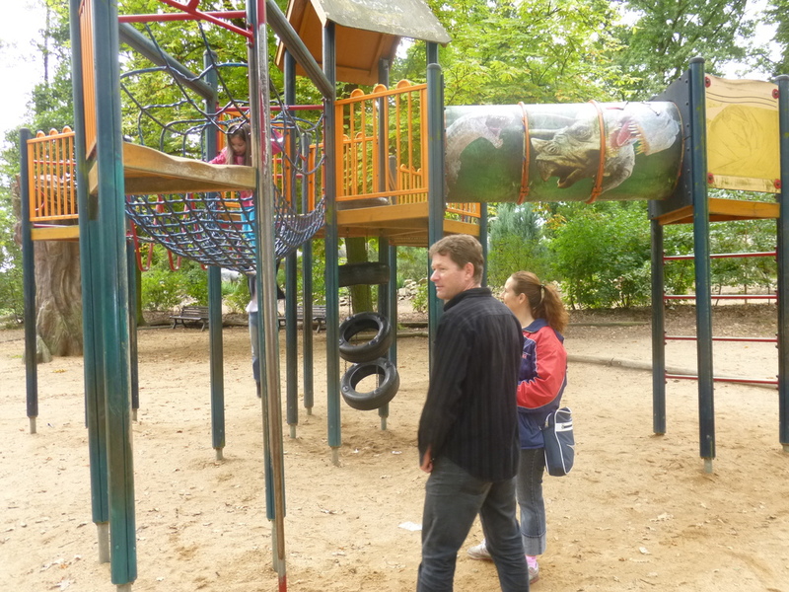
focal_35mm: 29
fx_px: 661
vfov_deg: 48.2
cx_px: 394
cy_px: 296
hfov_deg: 61.7
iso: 125
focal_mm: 5.2
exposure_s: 1/60
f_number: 3.3
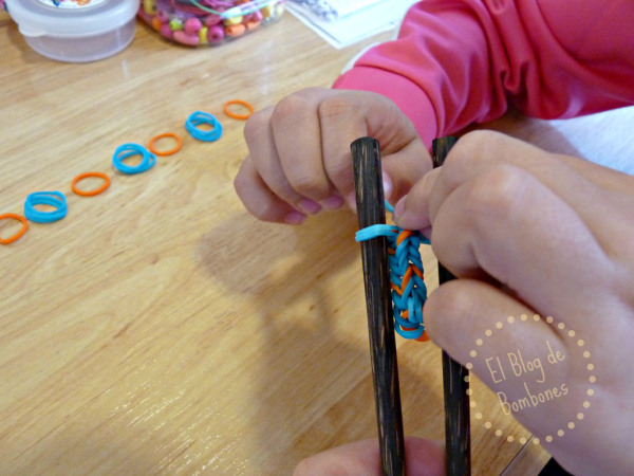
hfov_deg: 65.3
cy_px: 238
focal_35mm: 27
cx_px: 317
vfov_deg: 51.4
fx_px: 495
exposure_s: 1/60
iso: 400
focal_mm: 4.8
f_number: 2.8
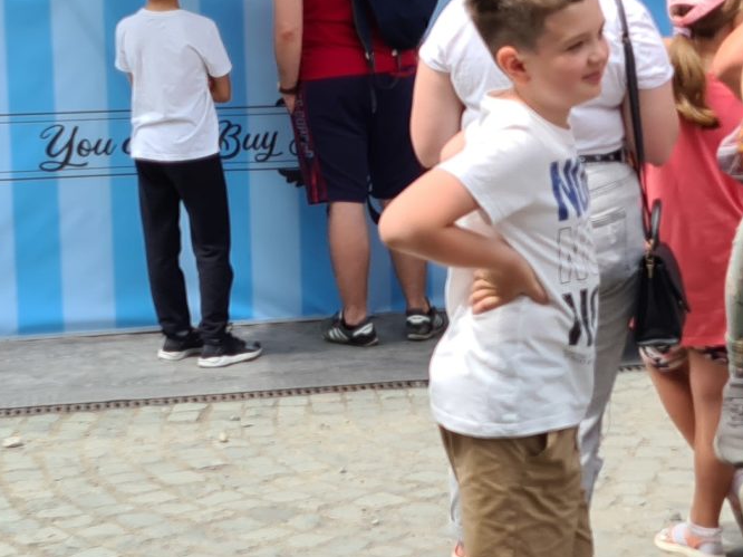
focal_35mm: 100
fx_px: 2146
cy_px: 135
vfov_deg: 14.7
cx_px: 723
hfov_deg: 19.2
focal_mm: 5.4
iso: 50
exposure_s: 1/1292
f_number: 1.8
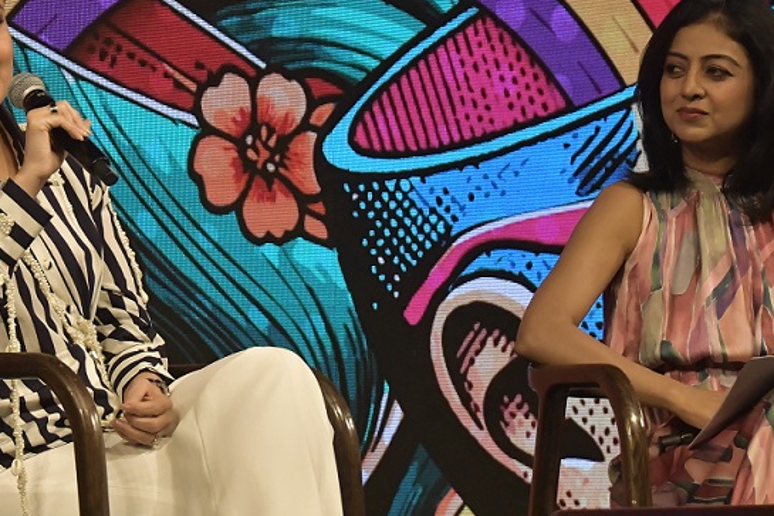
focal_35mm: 229
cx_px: 190
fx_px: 4922
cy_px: 137
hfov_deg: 9.0
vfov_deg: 6.0
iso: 4000
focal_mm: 75
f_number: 6.3
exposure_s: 1/640
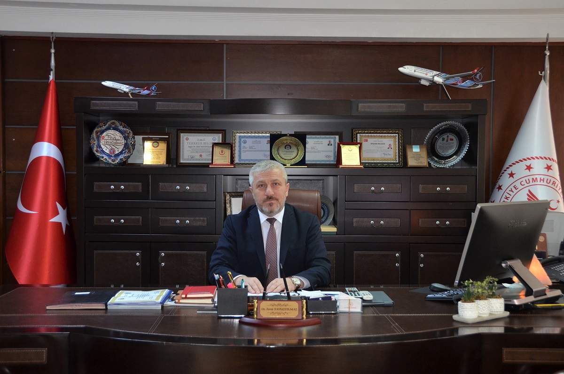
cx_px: 282
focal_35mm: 42
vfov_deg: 31.8
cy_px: 187
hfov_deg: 46.5
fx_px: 657
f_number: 4
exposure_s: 1/60
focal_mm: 28
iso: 800
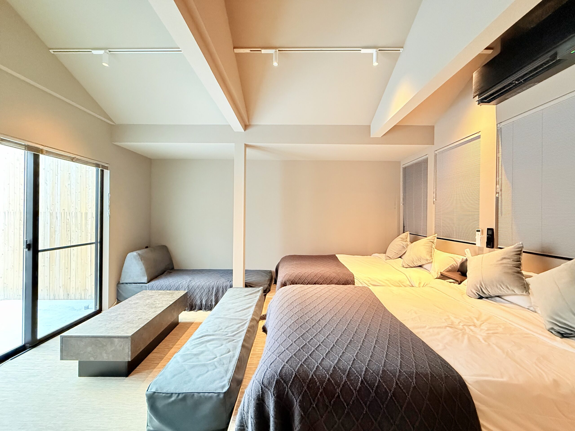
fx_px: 233
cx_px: 288
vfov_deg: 85.7
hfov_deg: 102.1
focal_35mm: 14
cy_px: 216
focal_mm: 2.22
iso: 640
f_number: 2.2
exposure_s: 1/50
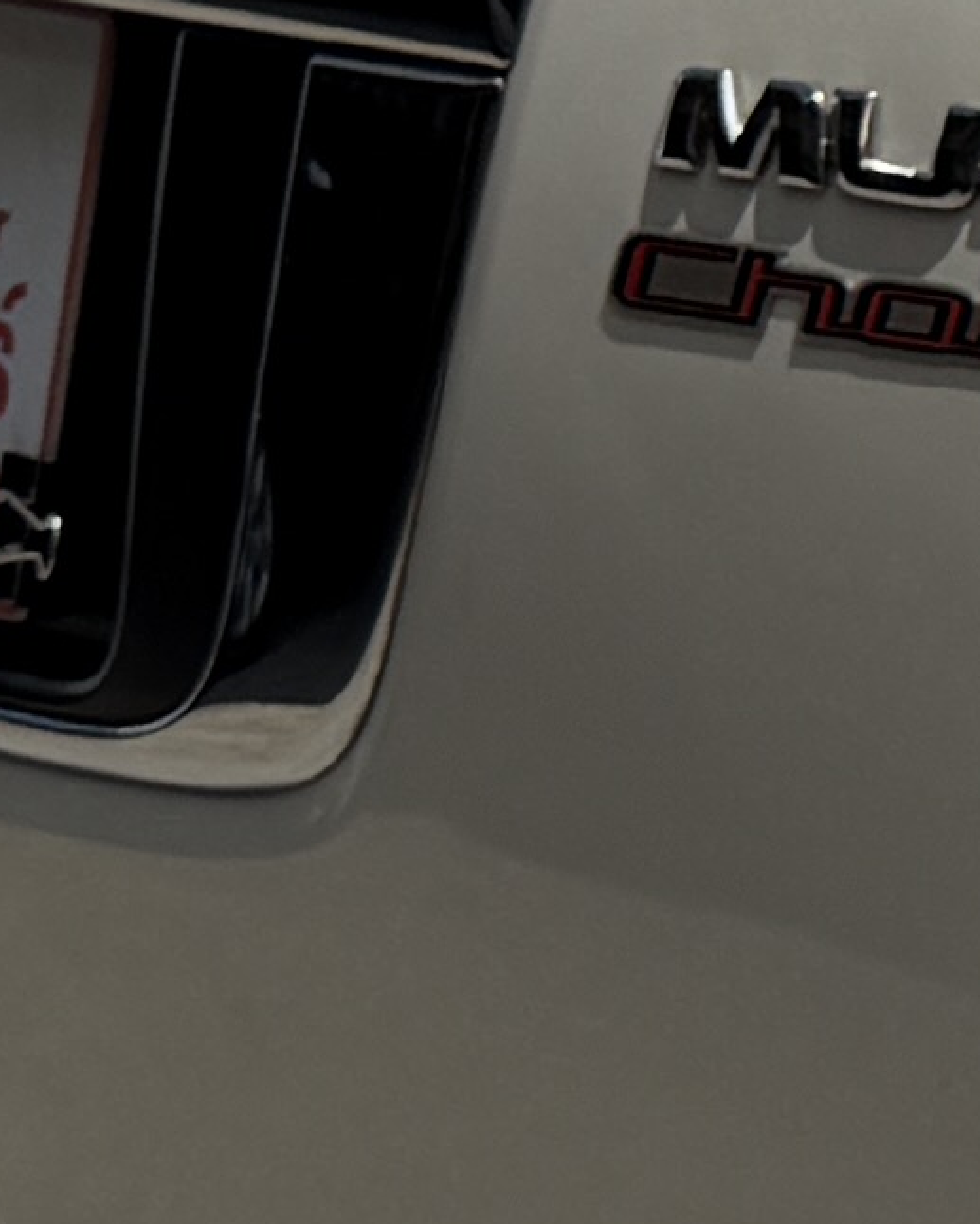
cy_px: 460
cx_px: 3086
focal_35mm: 207
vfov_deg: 9.3
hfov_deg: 6.7
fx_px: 7503
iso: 80
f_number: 1.78
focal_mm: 6.76
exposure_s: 1/10309
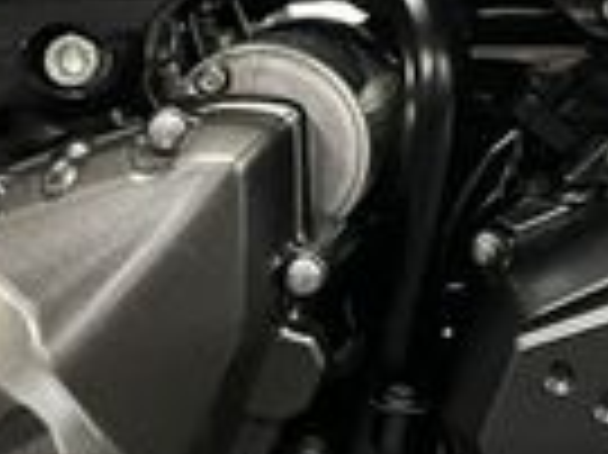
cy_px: -49
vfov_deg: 11.8
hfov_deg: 15.6
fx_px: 2158
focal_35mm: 123
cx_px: 658
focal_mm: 5.1
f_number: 1.6
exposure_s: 1/33
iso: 500
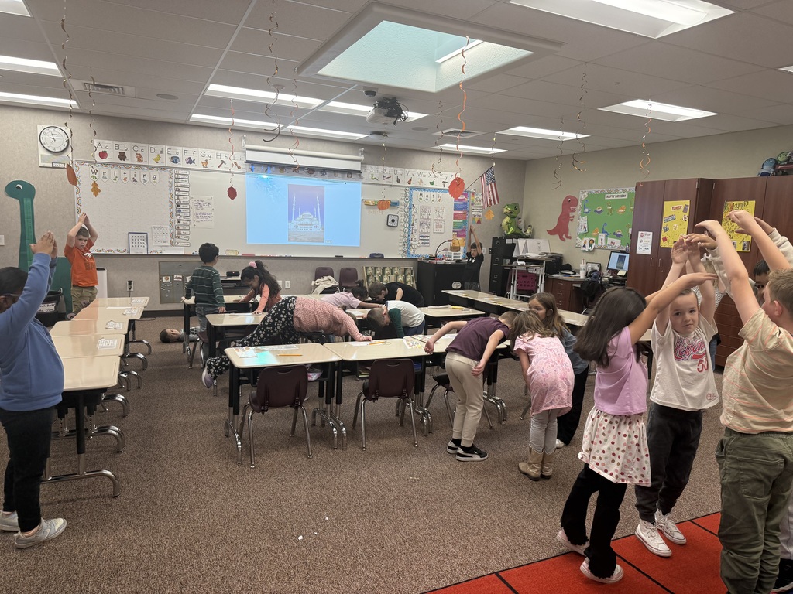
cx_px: 396
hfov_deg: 71.6
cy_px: 297
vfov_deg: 56.8
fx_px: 550
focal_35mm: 24
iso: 200
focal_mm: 6.76
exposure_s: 1/193
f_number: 1.78
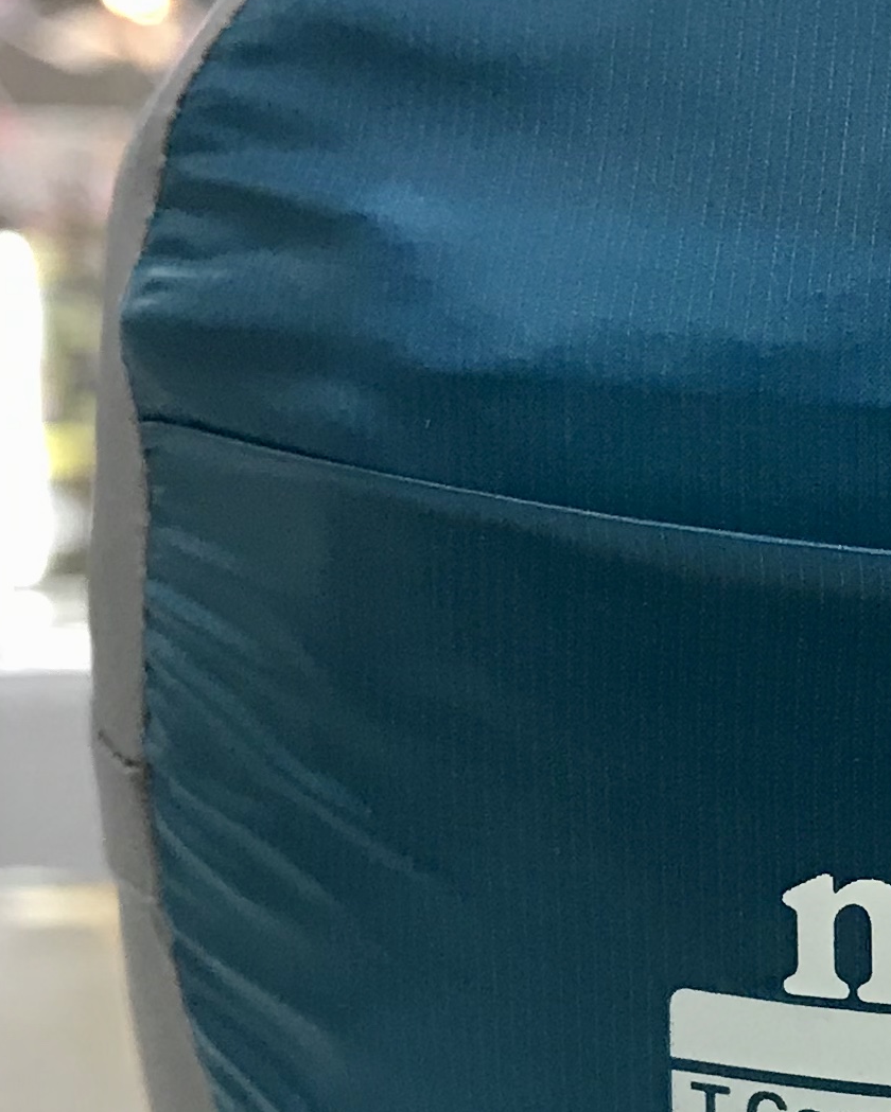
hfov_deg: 13.8
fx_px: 3459
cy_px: 811
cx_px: 1330
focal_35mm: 105
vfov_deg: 18.2
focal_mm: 3.99
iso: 25
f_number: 1.8
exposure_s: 1/33
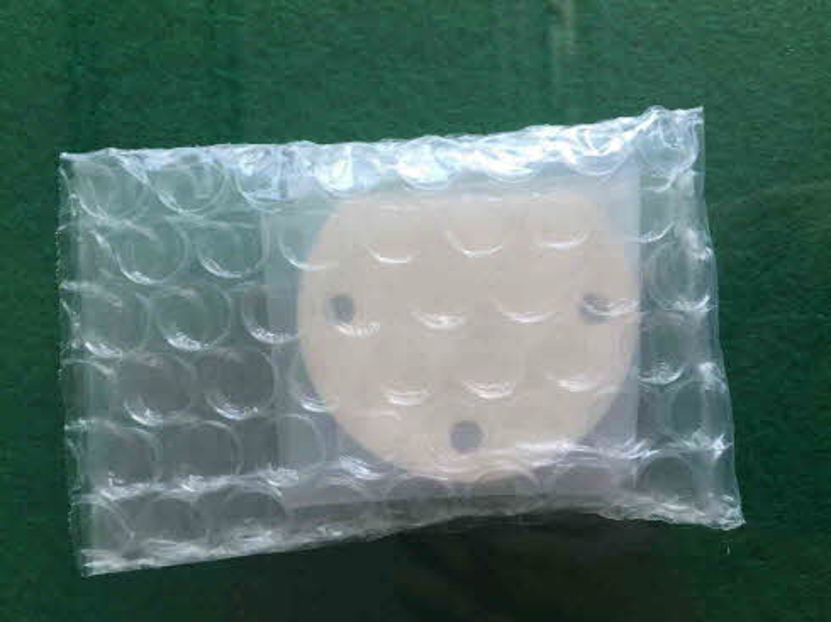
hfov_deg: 61.7
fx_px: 696
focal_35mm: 29
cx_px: 416
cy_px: 311
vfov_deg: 48.2
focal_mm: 4.15
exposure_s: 1/153
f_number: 2.2
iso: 32
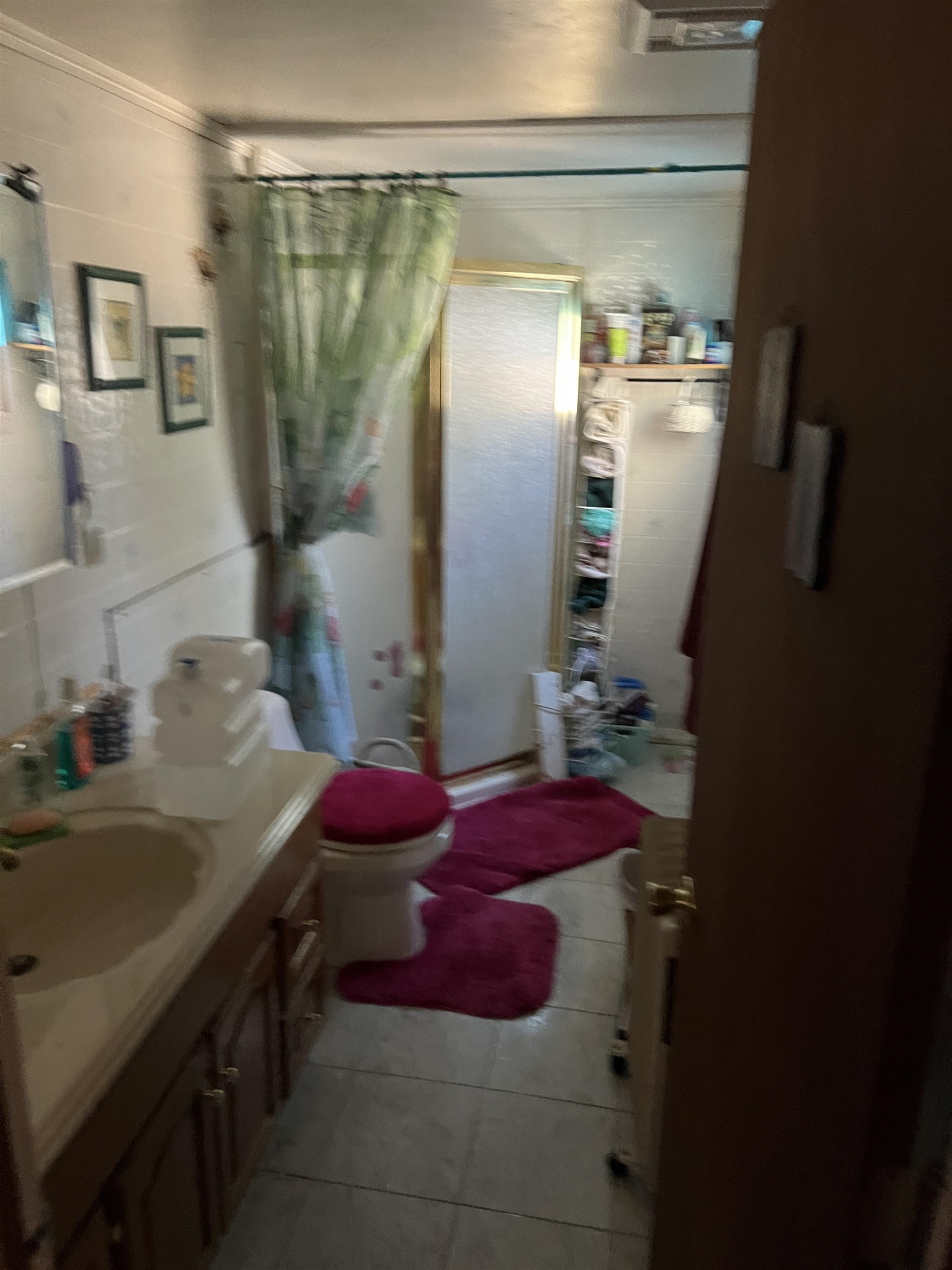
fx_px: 953
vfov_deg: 67.3
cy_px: 635
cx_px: 476
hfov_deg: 53.1
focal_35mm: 26
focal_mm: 5.7
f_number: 1.5
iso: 640
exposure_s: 1/34
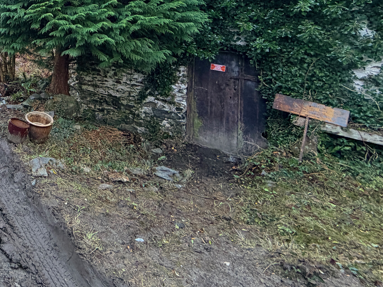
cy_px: 21
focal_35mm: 29
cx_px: -2
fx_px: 321
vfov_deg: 43.4
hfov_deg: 49.8
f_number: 2.2
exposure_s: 1/121
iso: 125
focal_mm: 2.22
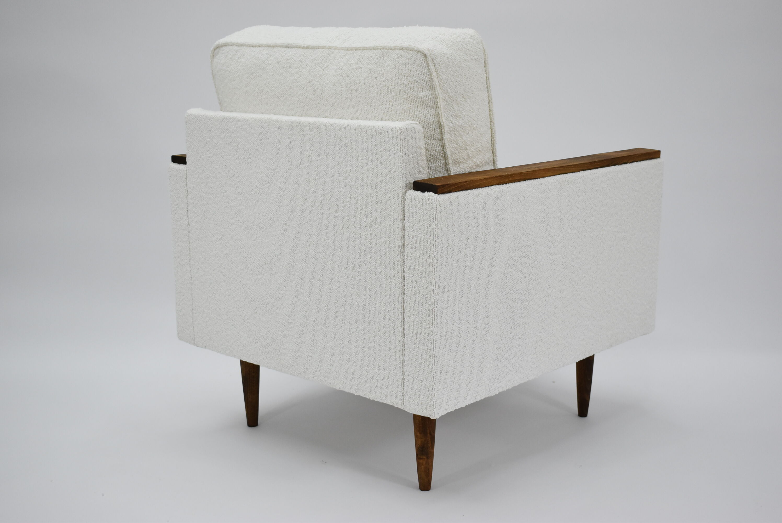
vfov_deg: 28.1
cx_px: 391
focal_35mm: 48
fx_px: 1043
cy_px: 262
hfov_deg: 41.1
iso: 800
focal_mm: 32
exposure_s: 1/125
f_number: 5
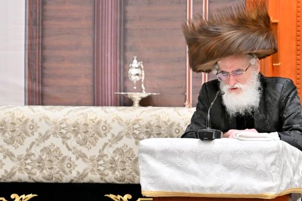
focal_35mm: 510
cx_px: 246
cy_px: 86
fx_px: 4277
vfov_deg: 2.7
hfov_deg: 4.0
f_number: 2.8
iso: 320
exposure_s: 1/250
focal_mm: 200
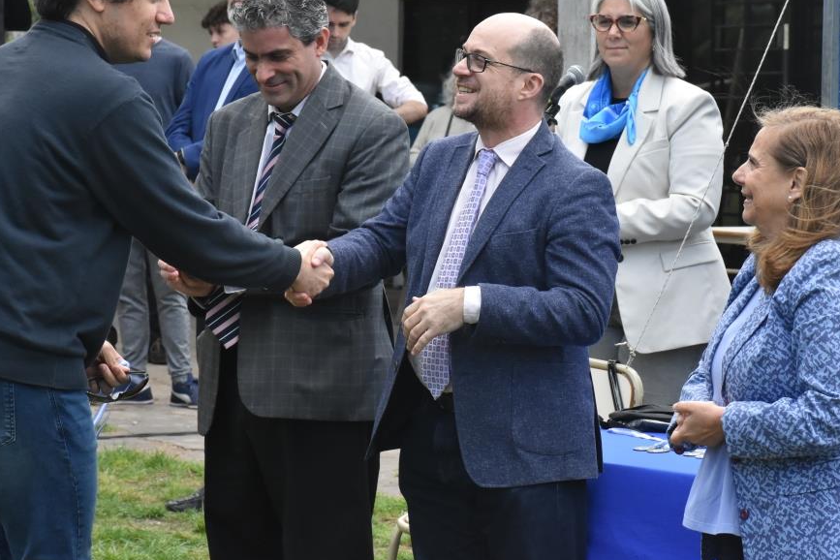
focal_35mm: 151
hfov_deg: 13.6
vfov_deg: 9.1
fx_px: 3514
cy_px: 249
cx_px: 444
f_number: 10
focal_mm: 85
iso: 1600
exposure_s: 1/400
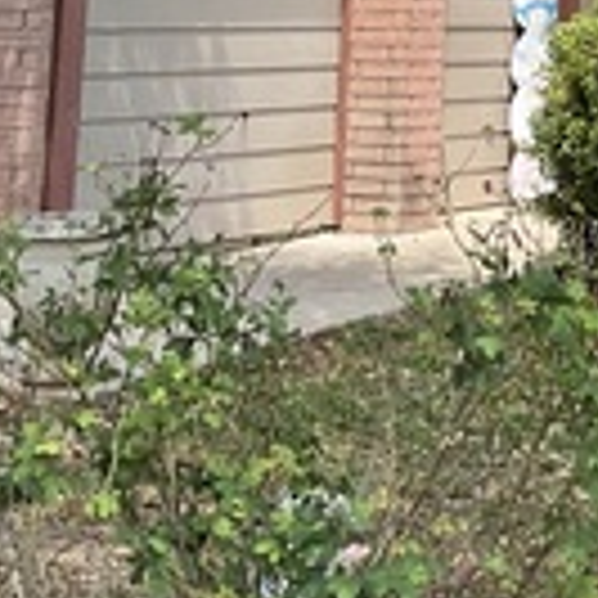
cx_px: 629
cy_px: -450
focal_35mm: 123
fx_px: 2404
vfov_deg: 13.0
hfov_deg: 13.9
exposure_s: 1/482
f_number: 1.8
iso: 16
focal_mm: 3
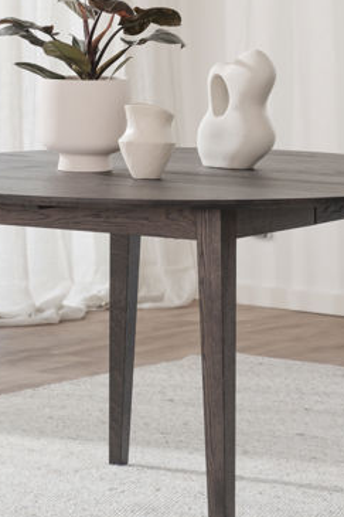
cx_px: 171
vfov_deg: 12.1
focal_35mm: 168
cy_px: -41
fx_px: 2410
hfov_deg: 8.2
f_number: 4
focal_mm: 64
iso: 200
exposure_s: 1/60
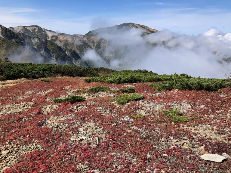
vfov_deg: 48.2
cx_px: 119
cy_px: 87
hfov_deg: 61.7
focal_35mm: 29
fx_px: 193
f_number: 1.8
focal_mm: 3.99
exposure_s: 1/1919
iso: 20
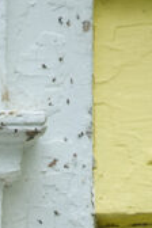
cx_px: -129
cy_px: 487
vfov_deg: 1.5
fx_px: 8695
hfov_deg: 1.0
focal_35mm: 1373
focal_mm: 300
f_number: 8
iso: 200
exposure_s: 1/125
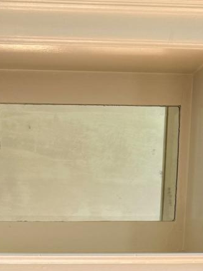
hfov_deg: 16.6
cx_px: 28
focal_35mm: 88
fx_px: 688
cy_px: 377
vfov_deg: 19.9
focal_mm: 6.76
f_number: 1.78
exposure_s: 1/159
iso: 100
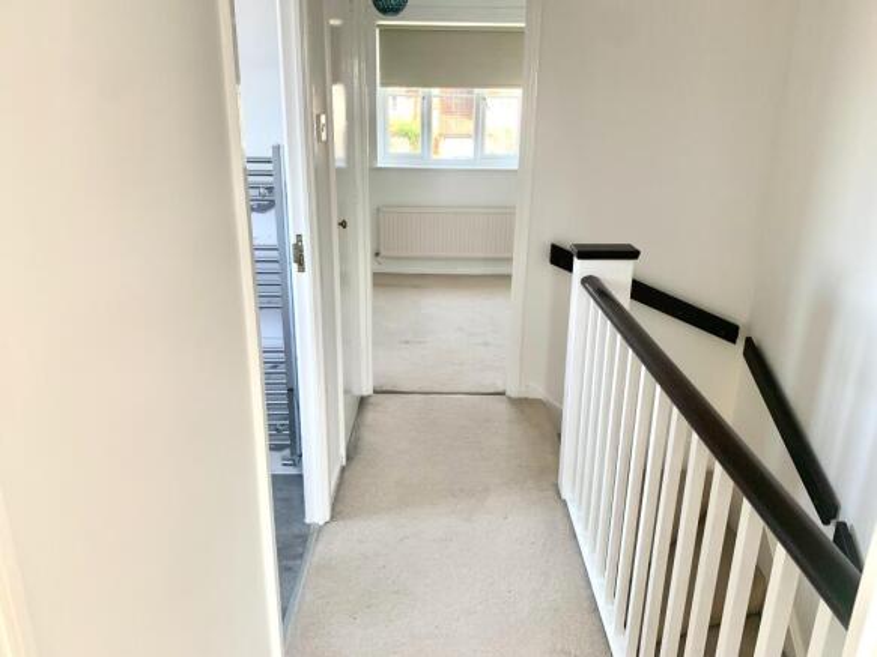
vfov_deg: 53.0
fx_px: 659
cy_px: 328
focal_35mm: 26
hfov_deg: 67.3
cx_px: 438
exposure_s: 1/98
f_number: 1.8
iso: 100
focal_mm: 4.25
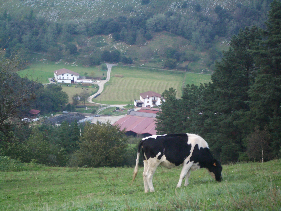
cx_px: 140
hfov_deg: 18.7
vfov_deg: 14.1
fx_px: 852
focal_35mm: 105
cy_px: 106
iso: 200
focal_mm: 17.4
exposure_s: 1/50
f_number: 4.8
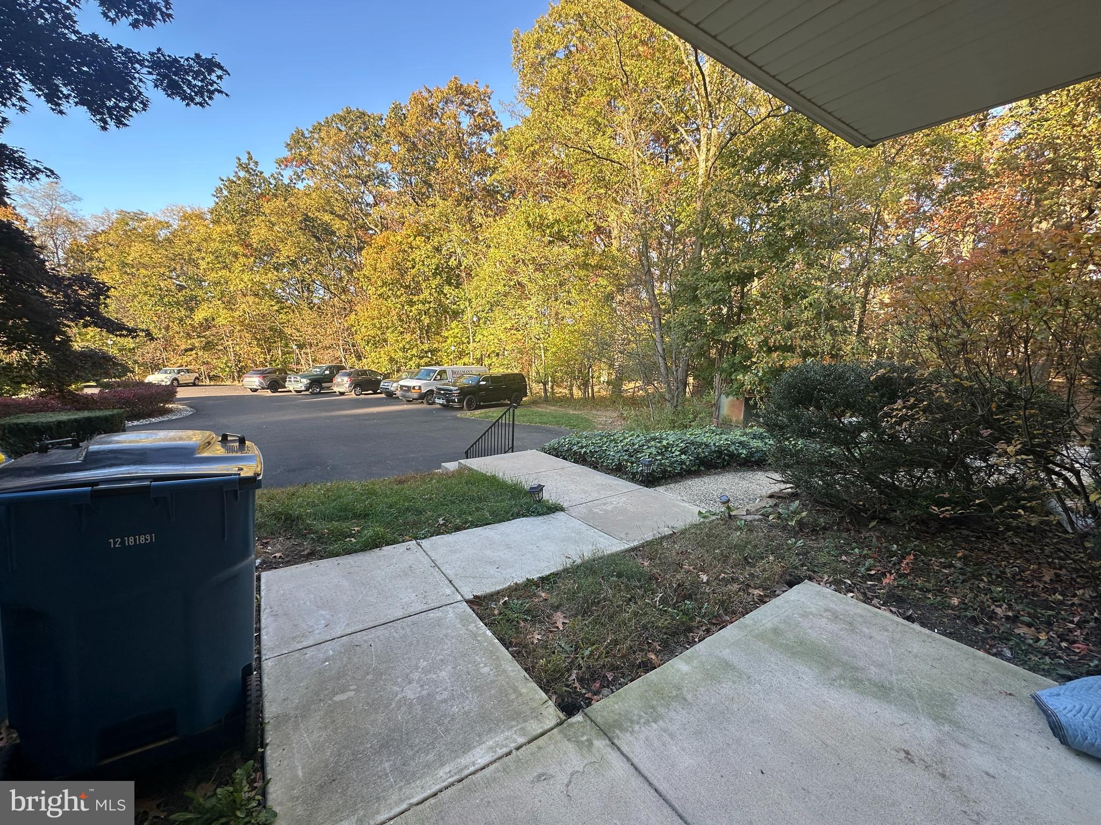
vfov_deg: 85.7
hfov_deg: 102.1
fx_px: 445
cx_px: 550
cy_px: 412
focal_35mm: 14
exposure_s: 1/145
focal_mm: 2.22
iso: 40
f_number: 2.2
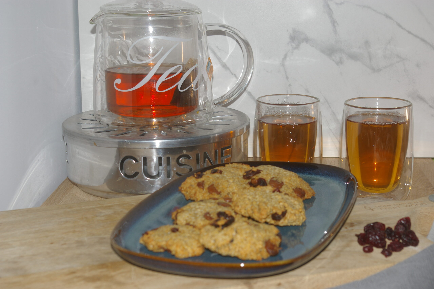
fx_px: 777
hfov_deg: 31.2
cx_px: 217
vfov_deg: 21.0
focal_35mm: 64
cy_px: 144
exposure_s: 1/60
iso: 200
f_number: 9.5
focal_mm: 43
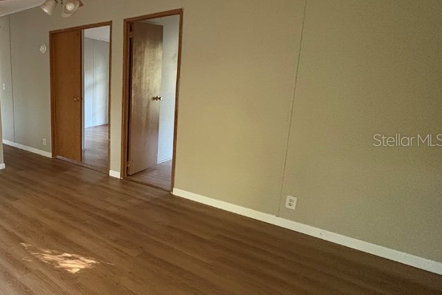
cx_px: 38
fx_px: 331
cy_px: 139
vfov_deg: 47.9
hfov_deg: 57.2
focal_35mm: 27
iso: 1000
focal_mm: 2.22
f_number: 2.2
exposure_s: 1/56
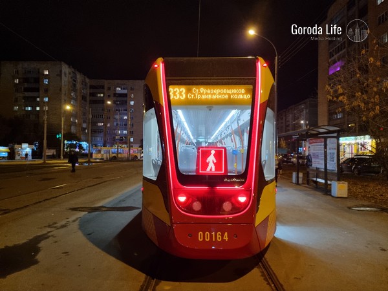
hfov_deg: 71.6
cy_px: 146
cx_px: 194
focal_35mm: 24
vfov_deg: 56.8
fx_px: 269
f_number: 1.8
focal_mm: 6.7
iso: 500
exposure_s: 1/50
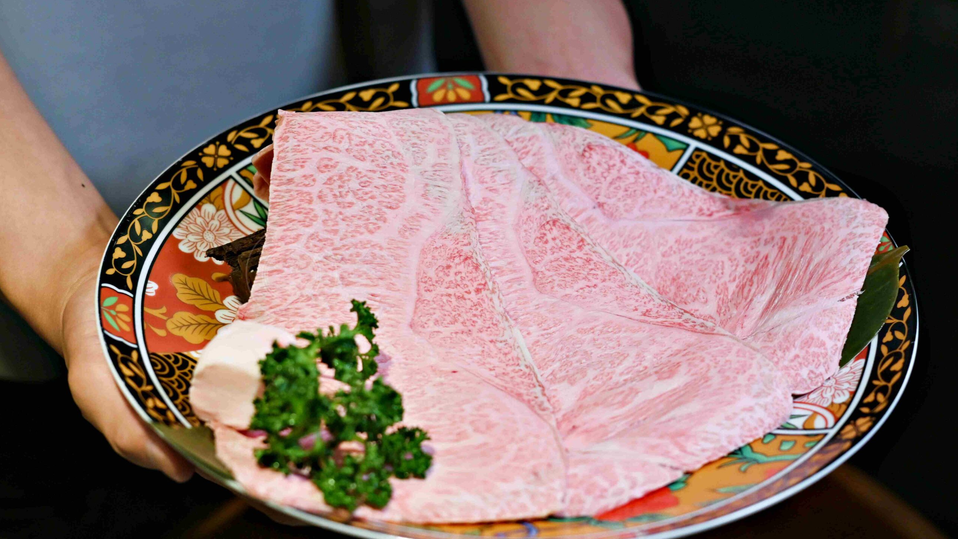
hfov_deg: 26.9
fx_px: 2007
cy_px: 312
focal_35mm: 79
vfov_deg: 15.3
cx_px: 481
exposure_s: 1/200
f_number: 3.2
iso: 500
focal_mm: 50
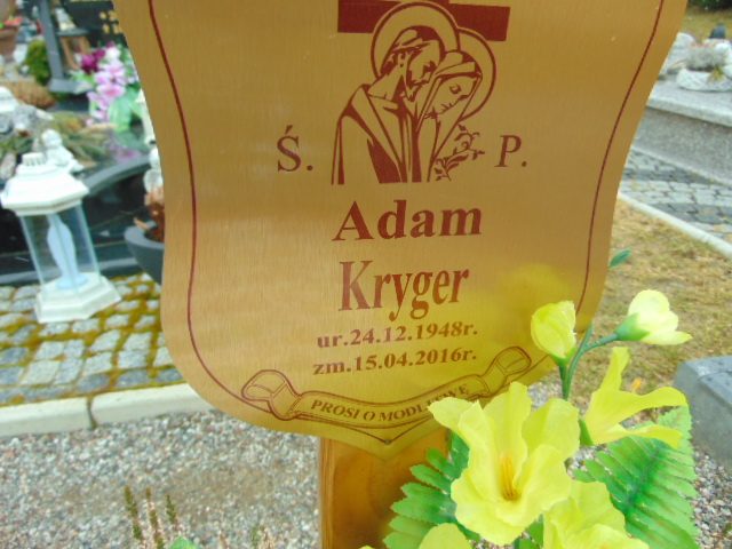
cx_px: 366
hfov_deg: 69.4
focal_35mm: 25
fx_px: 529
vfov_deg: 54.9
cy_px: 274
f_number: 3
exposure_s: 1/200
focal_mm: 4.5
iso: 80
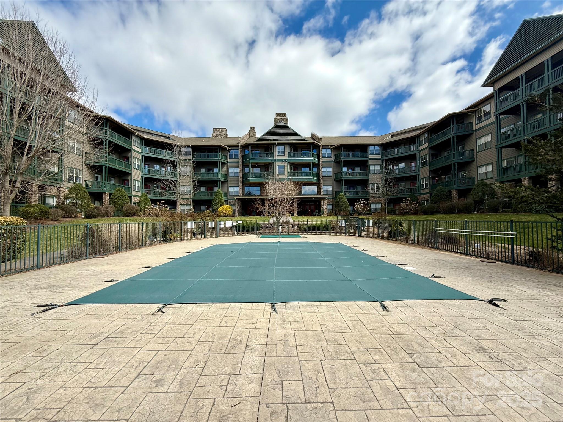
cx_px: 282
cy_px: 211
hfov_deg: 102.1
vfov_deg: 85.7
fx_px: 228
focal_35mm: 14
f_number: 2.2
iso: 64
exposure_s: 1/1189
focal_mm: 2.22
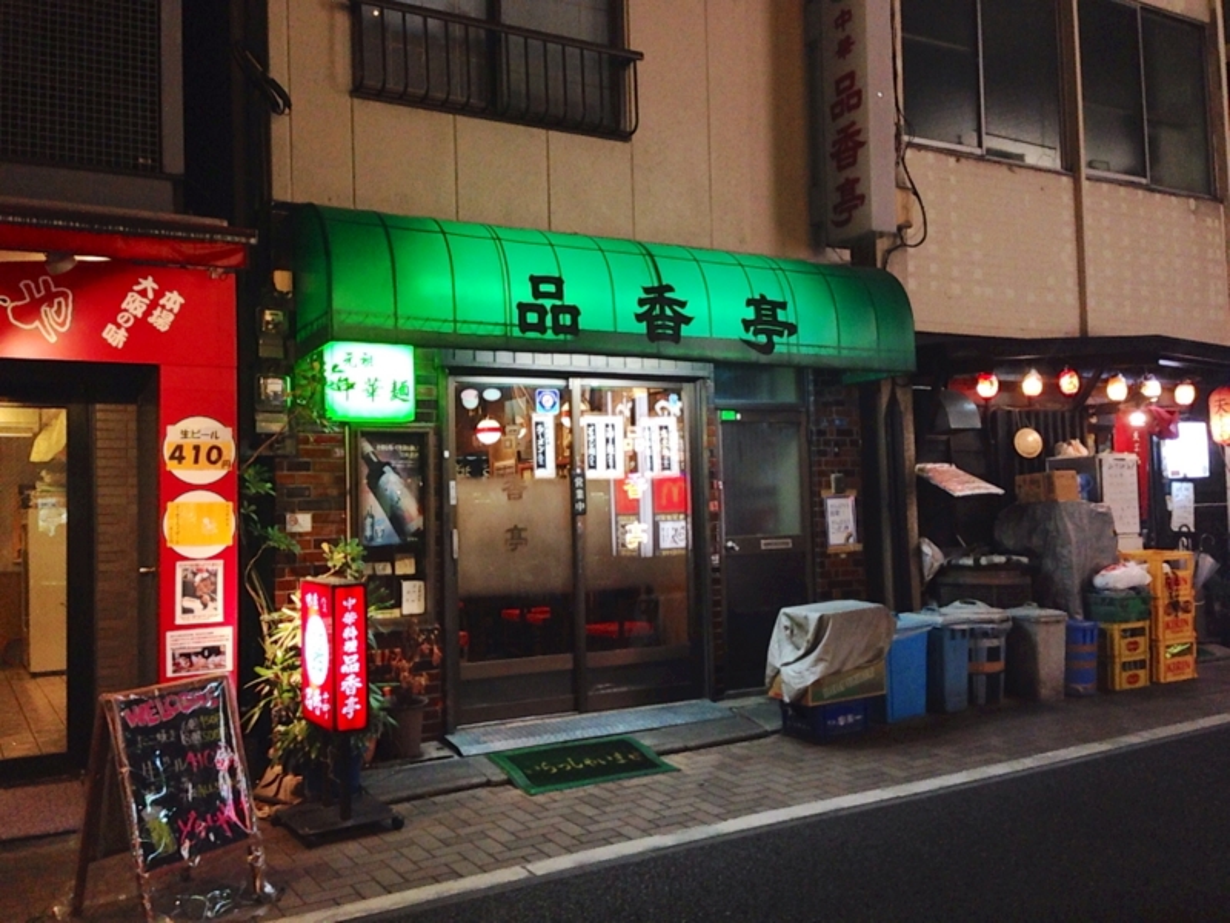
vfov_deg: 22.3
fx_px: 2345
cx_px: 615
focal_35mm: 66
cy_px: 462
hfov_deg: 29.4
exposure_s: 1/30
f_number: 2.4
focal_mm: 4.12
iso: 200
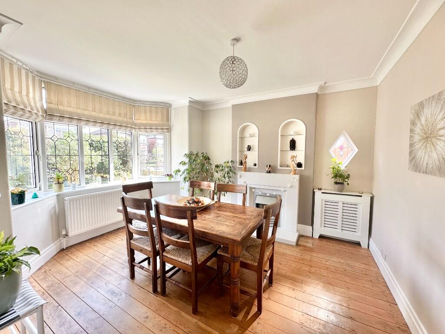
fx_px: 180
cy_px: 167
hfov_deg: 102.1
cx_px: 222
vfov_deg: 85.7
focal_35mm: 14
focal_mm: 2.22
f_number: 2.2
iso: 64
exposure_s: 1/99
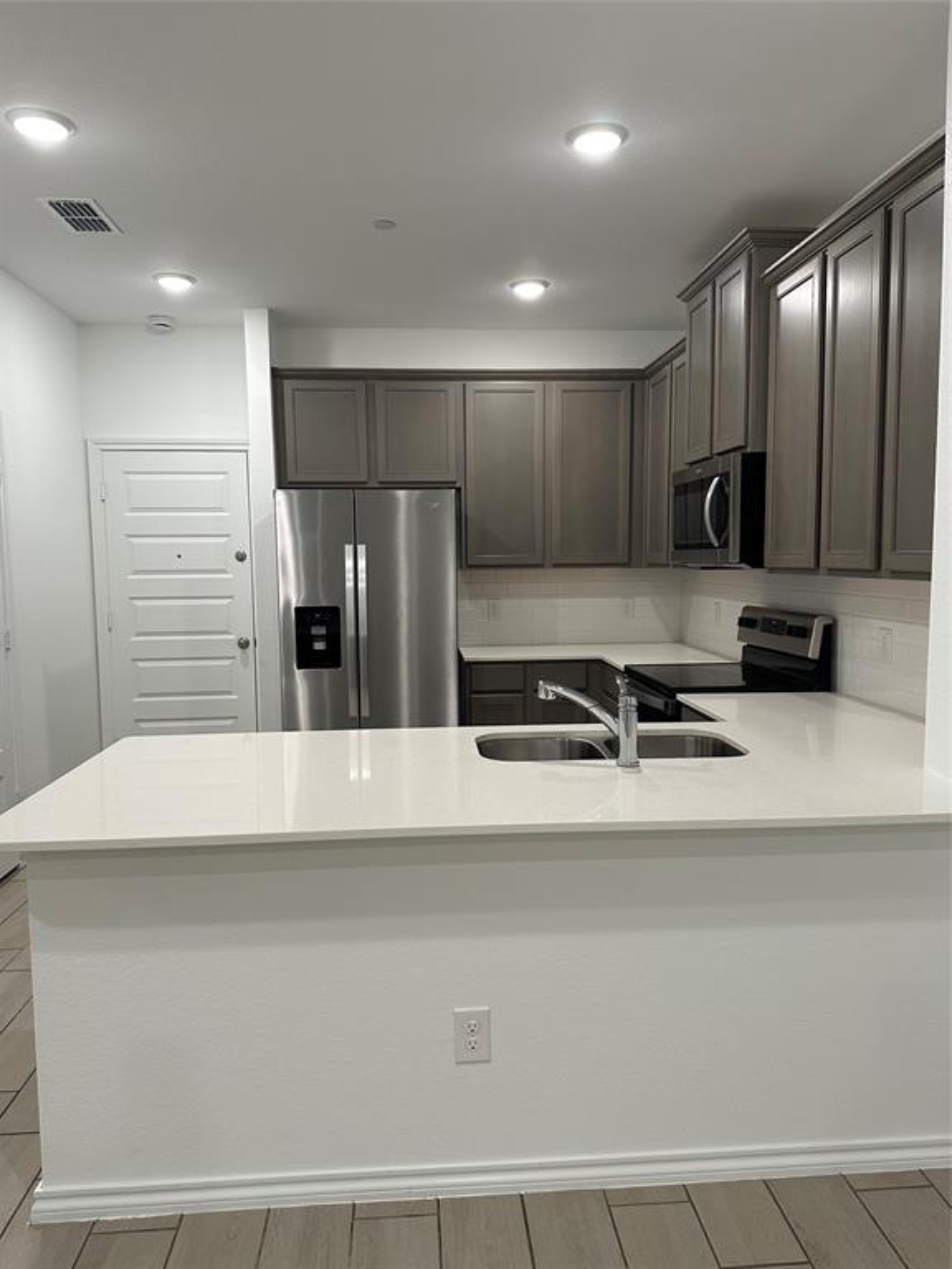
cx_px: 476
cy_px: 634
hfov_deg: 56.8
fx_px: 880
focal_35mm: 24
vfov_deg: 71.6
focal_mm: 6.86
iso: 200
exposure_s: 1/120
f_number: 1.78
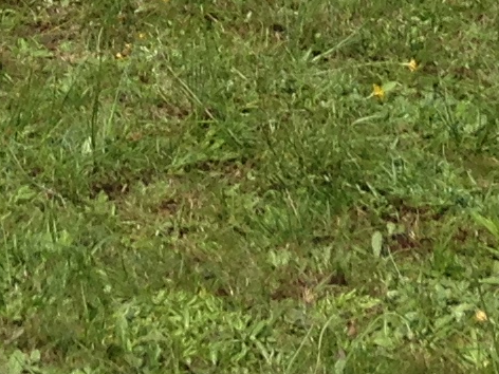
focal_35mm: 228
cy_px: -841
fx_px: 3287
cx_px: -267
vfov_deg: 5.9
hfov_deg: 8.5
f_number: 2.4
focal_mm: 4.12
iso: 50
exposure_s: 1/1290
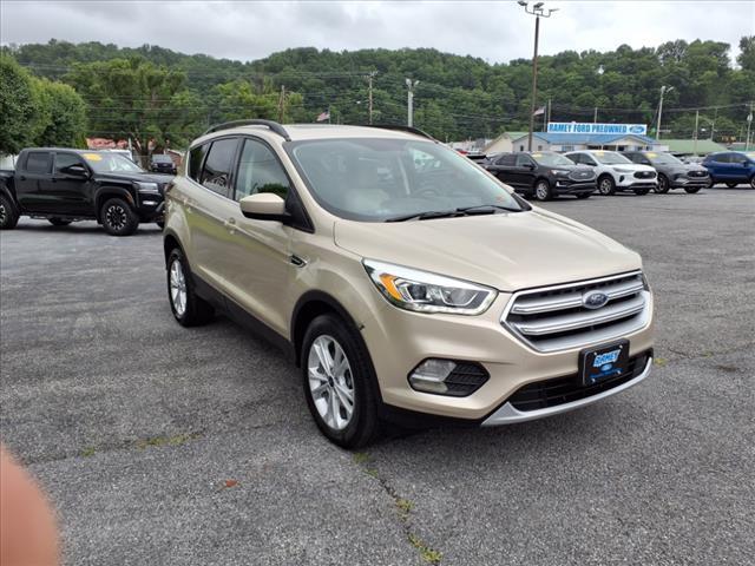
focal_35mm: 27
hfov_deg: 65.3
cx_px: 378
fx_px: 589
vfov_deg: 51.4
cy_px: 283
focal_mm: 3.58
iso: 40
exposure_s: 1/588
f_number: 1.9
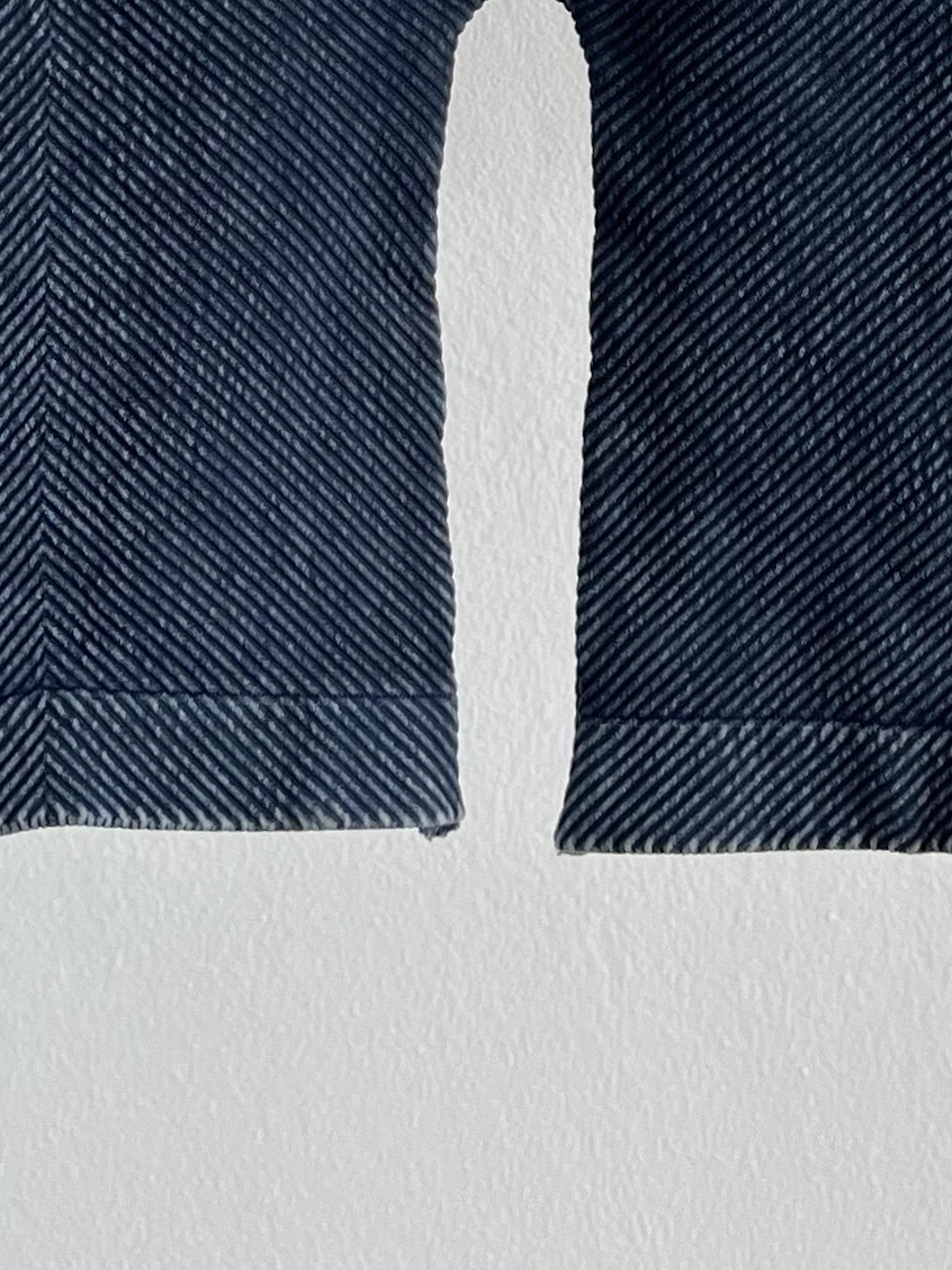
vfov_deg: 19.5
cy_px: -484
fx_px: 3337
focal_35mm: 91
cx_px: 556
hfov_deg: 16.2
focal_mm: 5.7
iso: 32
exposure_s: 1/121
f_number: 1.5
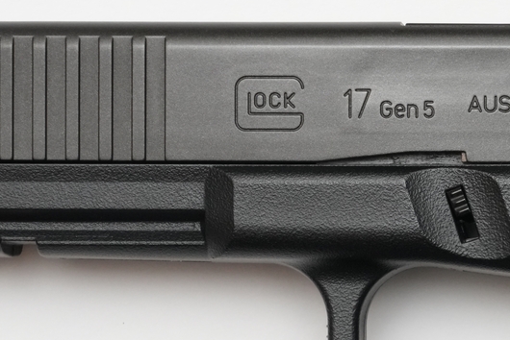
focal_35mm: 284
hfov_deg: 7.2
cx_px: 510
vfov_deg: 4.8
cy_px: 431
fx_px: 4025
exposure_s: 1/60
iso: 1600
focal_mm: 93
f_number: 16
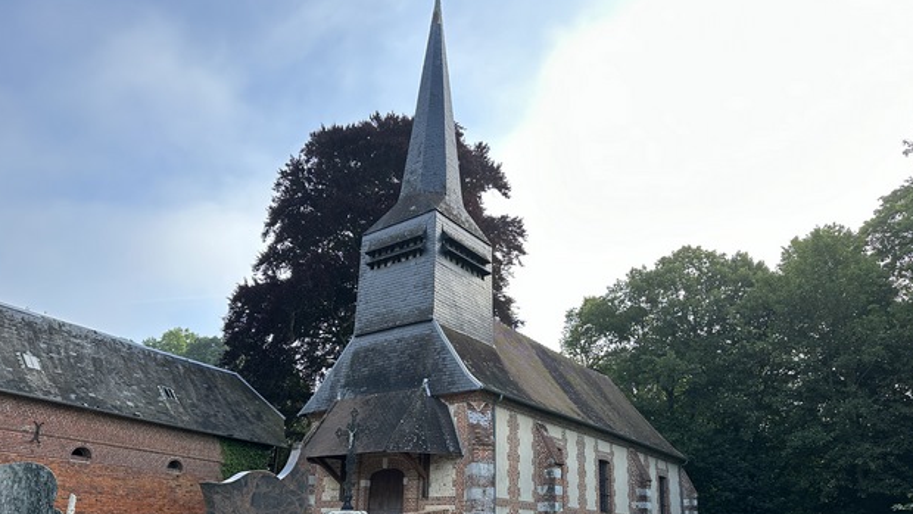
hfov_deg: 69.8
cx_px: 461
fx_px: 654
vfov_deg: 42.3
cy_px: 346
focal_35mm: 27
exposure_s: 1/718
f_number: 1.78
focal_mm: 6.86
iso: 80
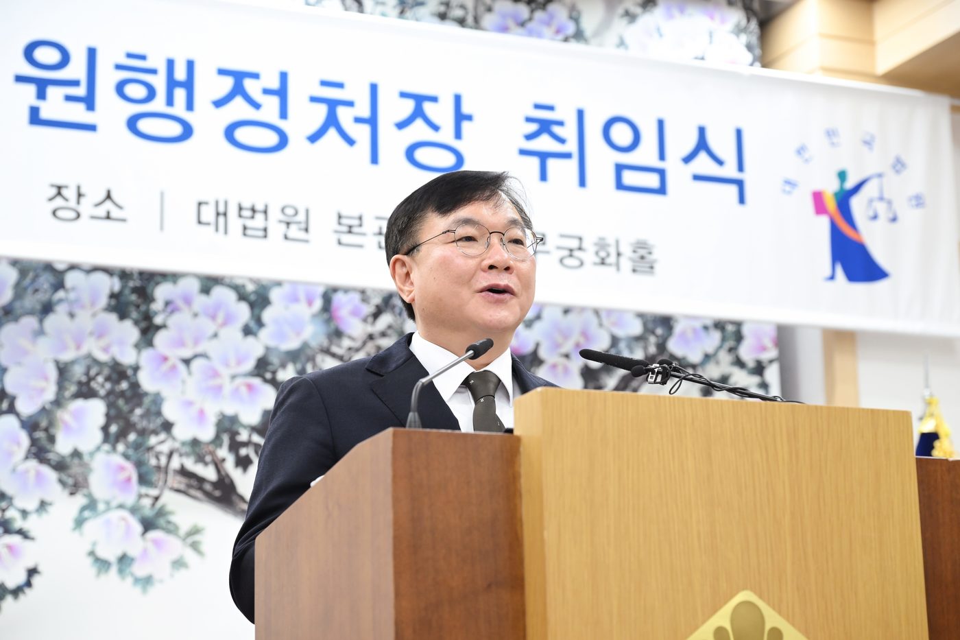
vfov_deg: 17.9
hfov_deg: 26.7
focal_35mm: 76
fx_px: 2026
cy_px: 320
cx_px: 480
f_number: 5
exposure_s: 1/200
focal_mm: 76
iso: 1250
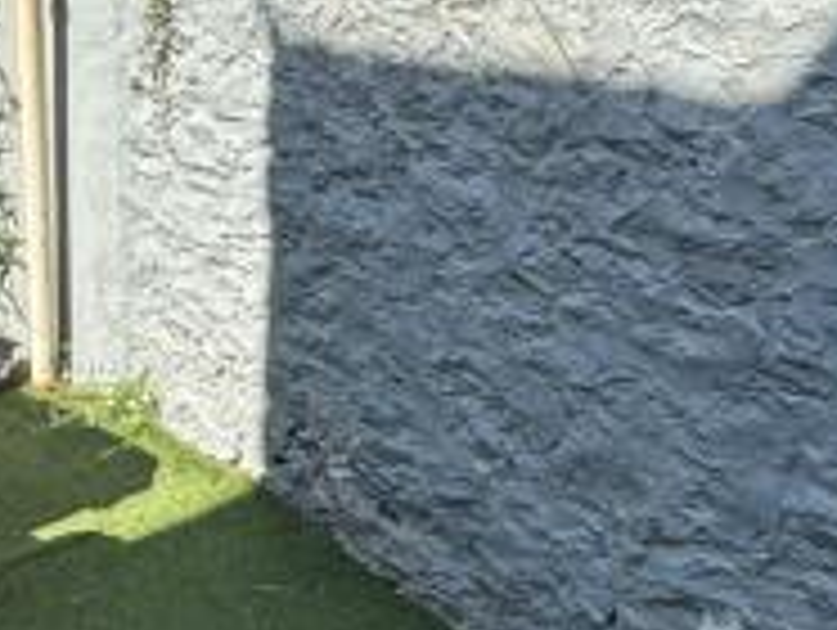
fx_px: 1864
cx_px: 396
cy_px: 320
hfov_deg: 25.3
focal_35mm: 77
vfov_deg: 19.2
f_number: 2.2
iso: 40
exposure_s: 1/1160
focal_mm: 2.22
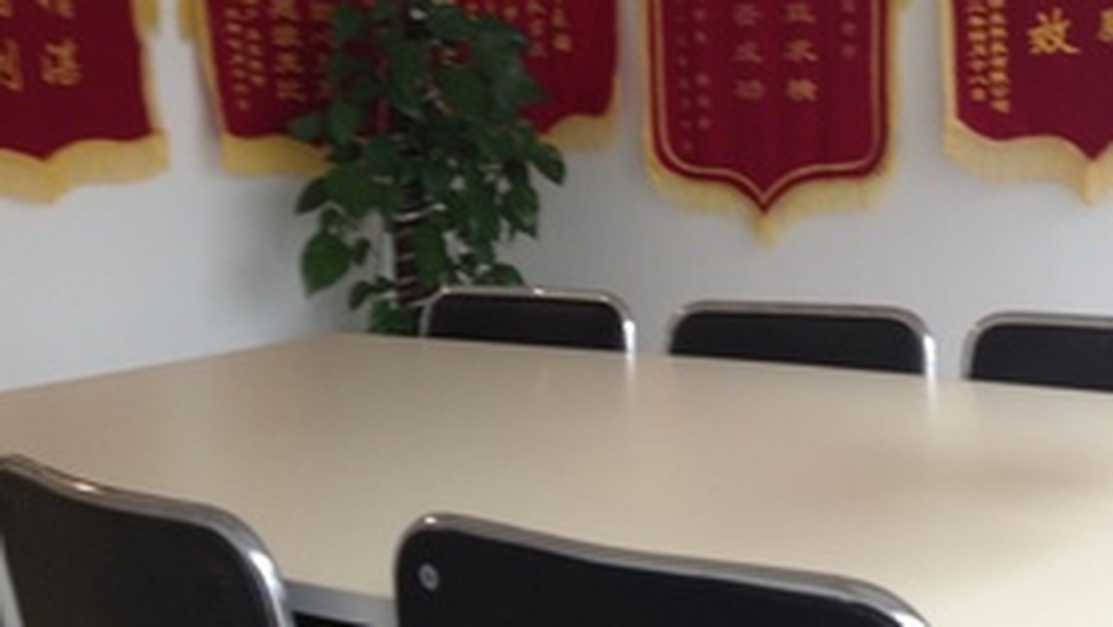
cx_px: 727
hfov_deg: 37.5
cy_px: 149
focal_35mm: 55
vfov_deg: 21.6
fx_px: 1624
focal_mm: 4.28
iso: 125
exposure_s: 1/20
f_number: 2.4
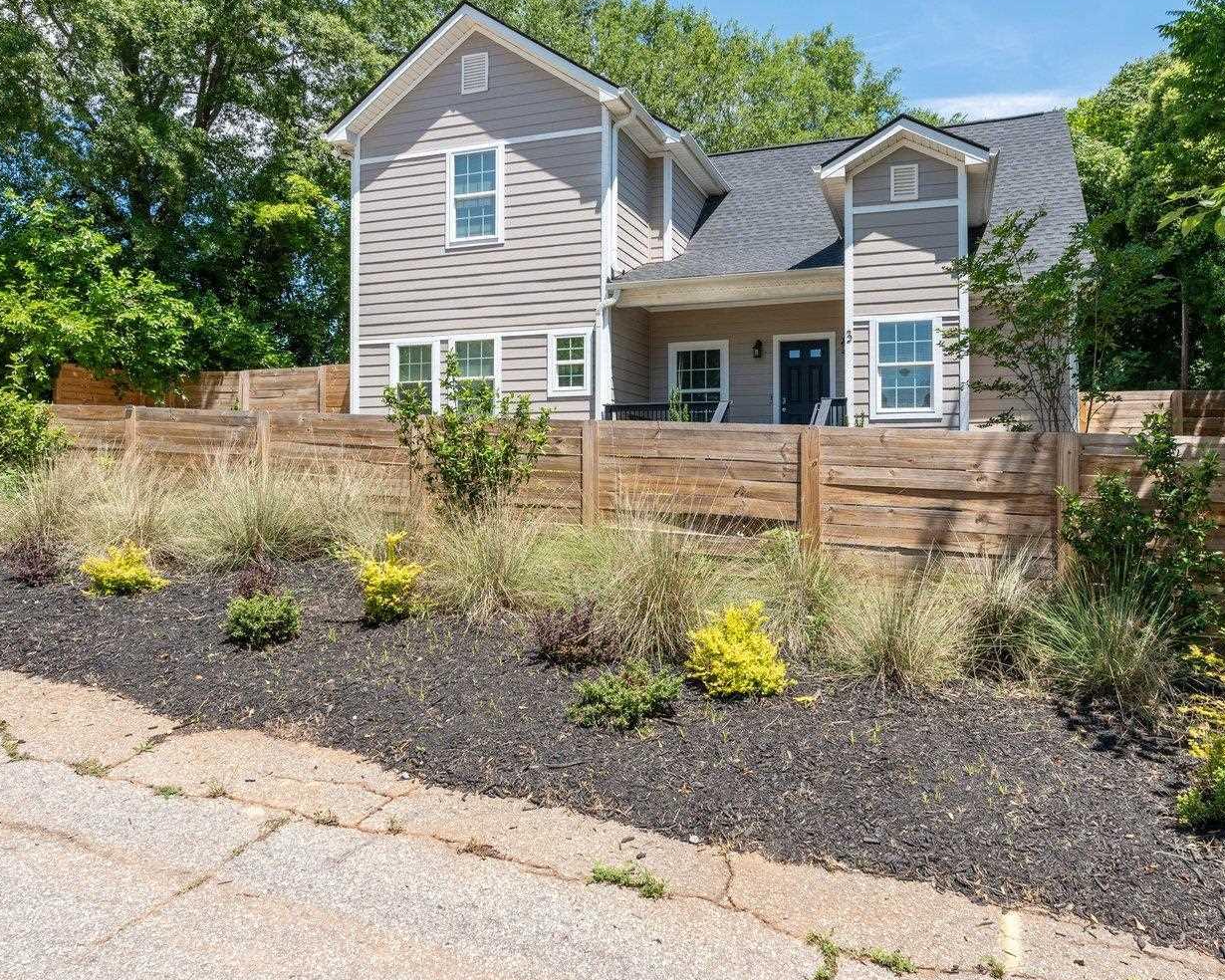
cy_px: 473
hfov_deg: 66.3
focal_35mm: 26
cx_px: 679
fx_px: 935
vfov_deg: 55.3
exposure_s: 1/400
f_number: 9
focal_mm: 16.5
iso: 250
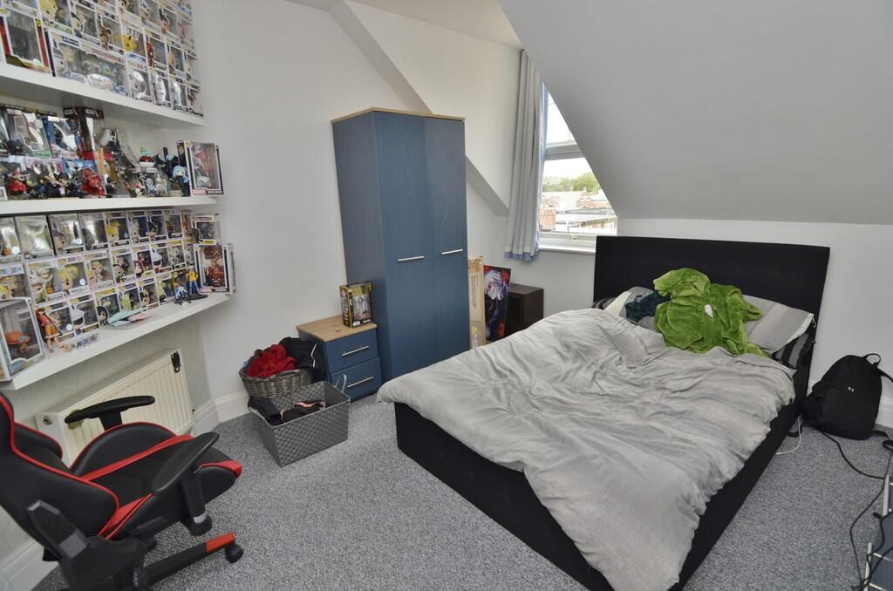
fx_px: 408
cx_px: 446
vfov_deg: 71.8
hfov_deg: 95.1
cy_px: 296
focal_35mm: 16
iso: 400
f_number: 5.6
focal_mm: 11
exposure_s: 1/60
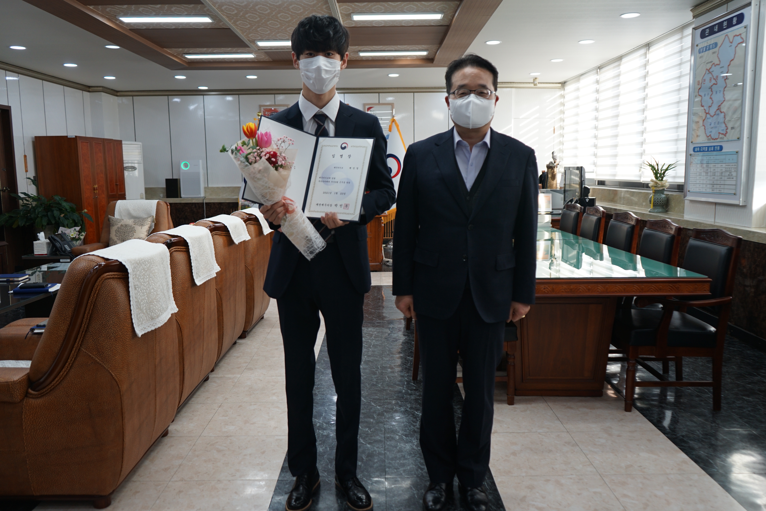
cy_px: 256
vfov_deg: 45.0
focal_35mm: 29
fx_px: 617
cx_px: 383
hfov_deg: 63.7
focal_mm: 29
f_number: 4
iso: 320
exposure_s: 1/60
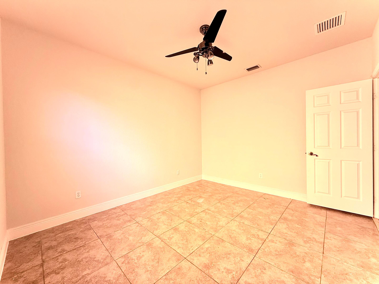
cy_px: 142
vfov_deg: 85.7
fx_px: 153
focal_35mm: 14
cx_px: 190
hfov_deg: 102.1
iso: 100
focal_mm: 2.22
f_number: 2.2
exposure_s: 1/99
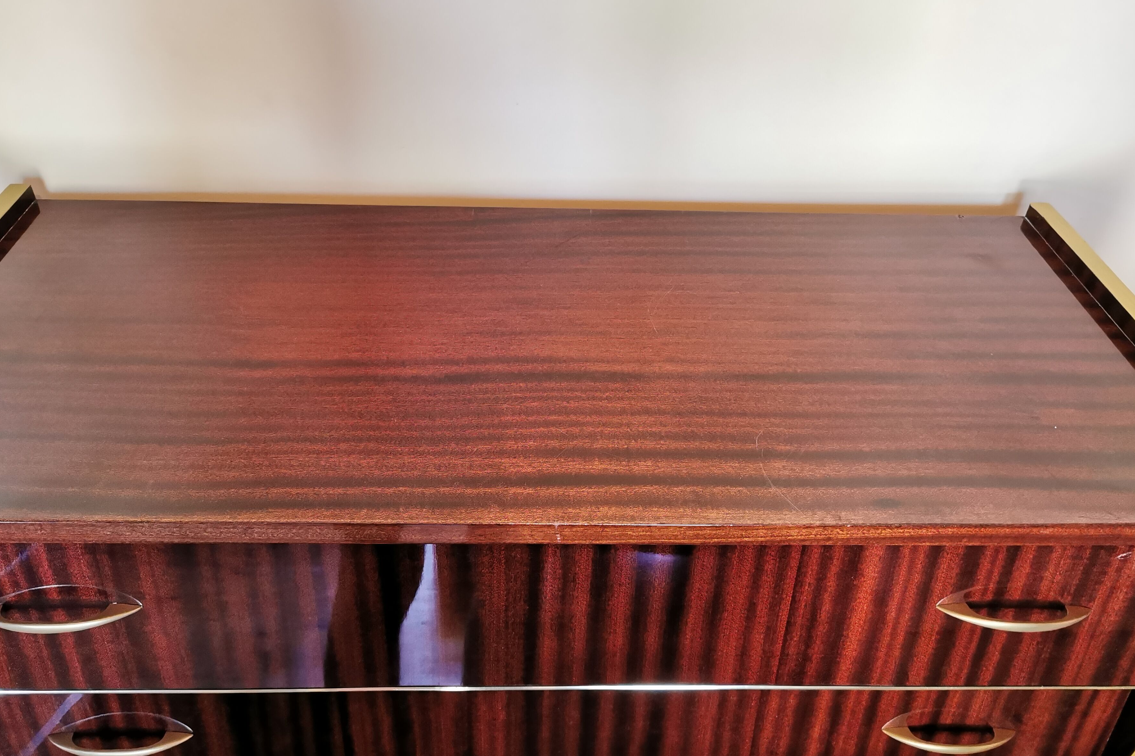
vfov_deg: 44.9
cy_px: 401
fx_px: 914
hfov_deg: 63.7
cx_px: 562
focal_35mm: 29
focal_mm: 5.56
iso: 320
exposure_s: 1/60
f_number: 1.6
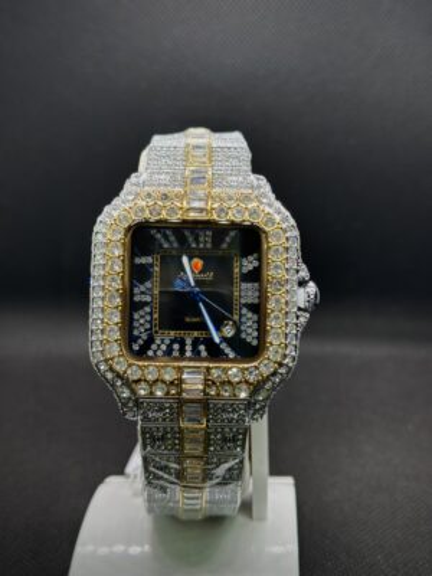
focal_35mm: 48
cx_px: 216
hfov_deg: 30.3
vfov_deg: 39.7
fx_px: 799
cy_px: 288
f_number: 1.78
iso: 100
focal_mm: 6.86
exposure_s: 1/100
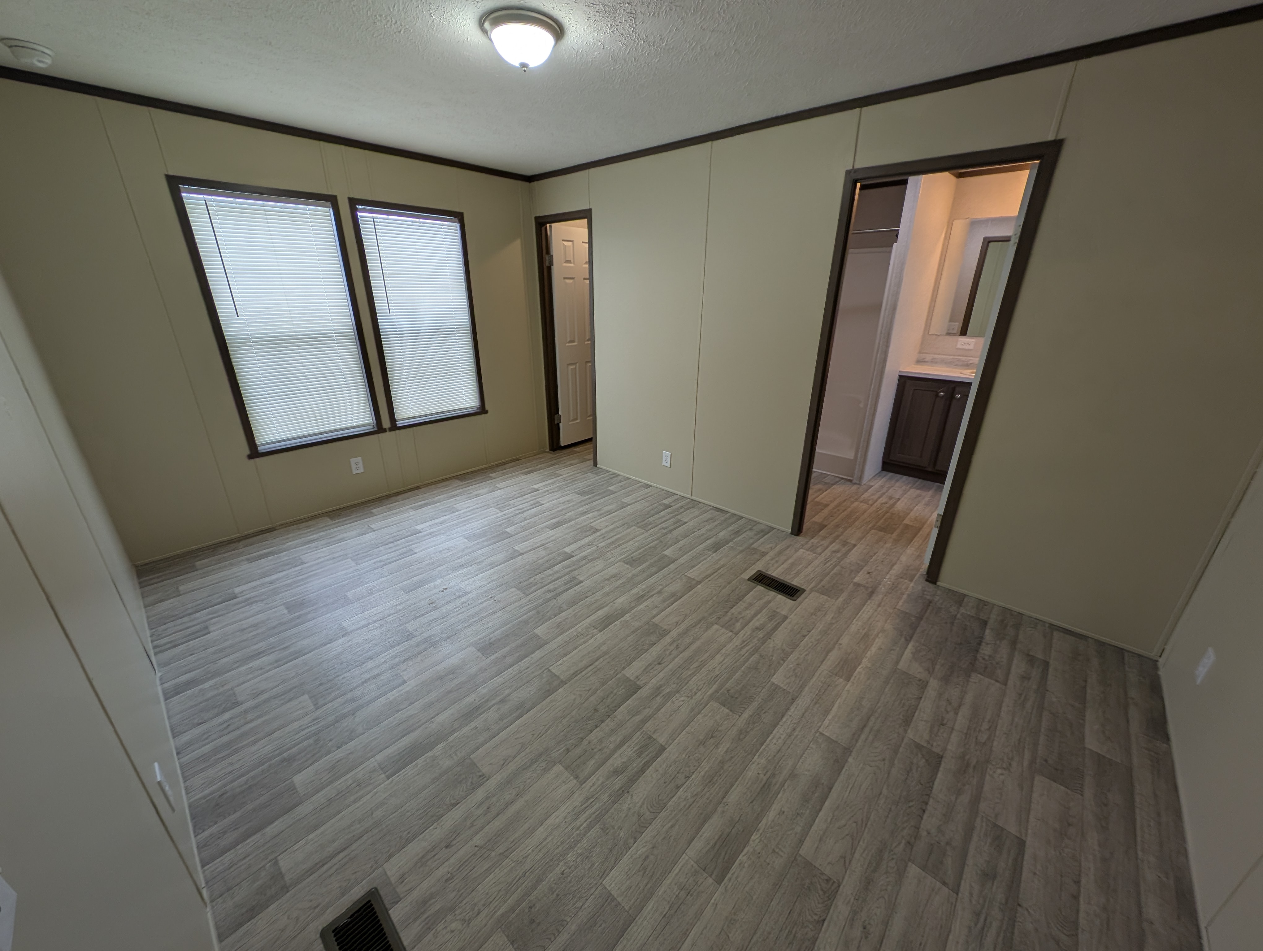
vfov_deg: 94.6
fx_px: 438
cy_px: 476
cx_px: 632
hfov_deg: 110.5
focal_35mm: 12
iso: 69
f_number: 1.95
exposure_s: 1/120
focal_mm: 2.23
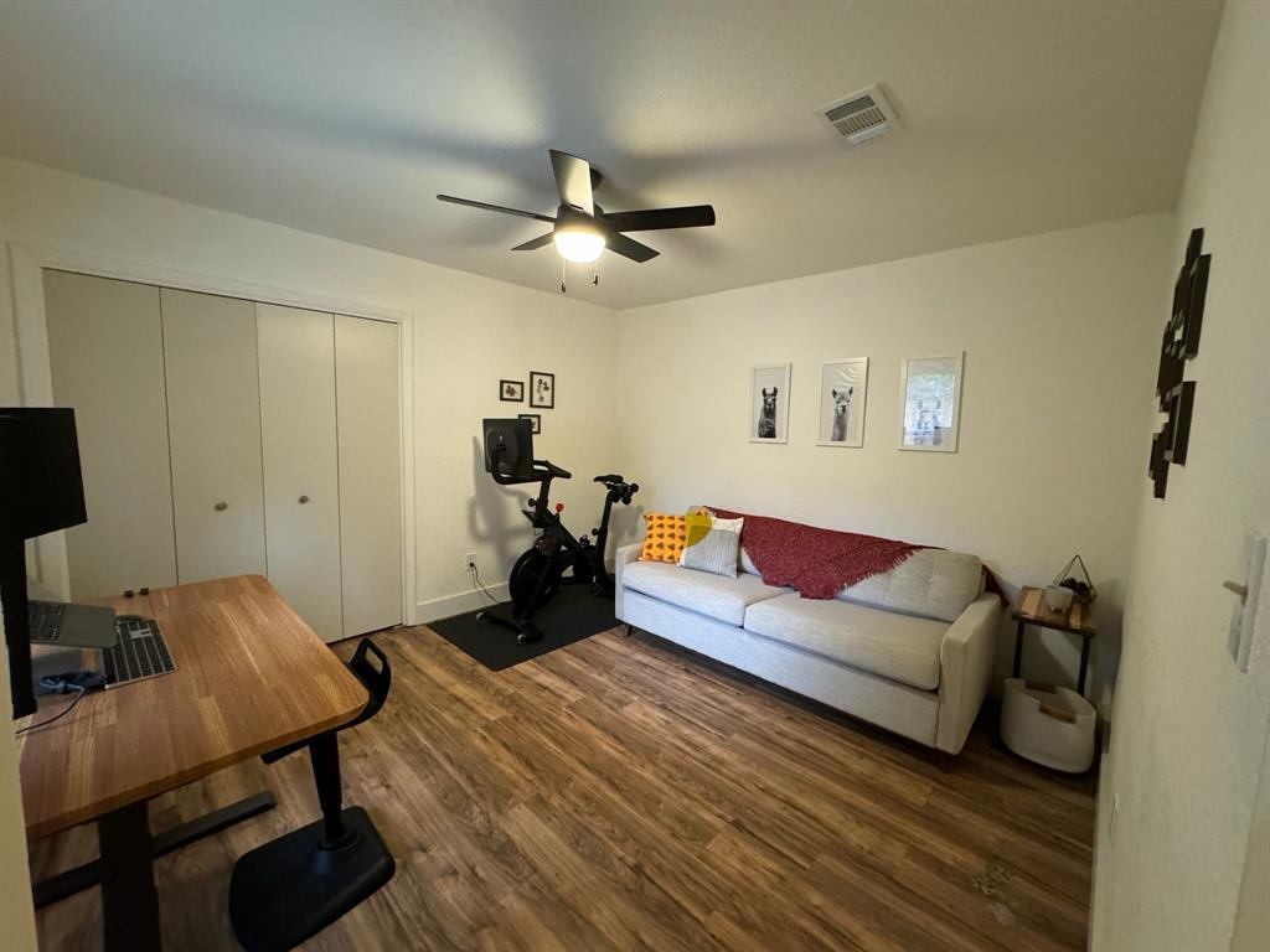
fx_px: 514
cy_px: 476
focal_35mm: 14
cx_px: 635
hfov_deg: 102.1
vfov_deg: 85.7
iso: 1000
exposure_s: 1/60
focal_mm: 2.22
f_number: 2.2
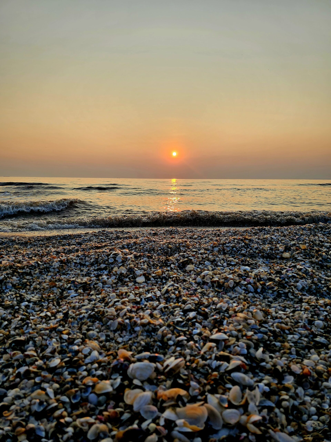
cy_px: 221
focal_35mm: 23
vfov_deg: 73.9
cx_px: 166
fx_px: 293
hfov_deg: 58.9
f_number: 1.7
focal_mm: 6.3
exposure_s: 1/400
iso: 10
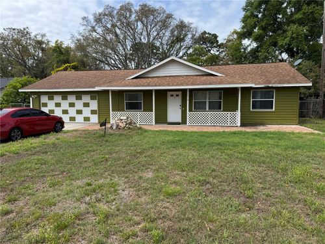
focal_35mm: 24
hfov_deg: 71.6
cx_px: 162
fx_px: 225
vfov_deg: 56.8
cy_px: 122
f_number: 1.78
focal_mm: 6.76
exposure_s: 1/4310
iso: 80
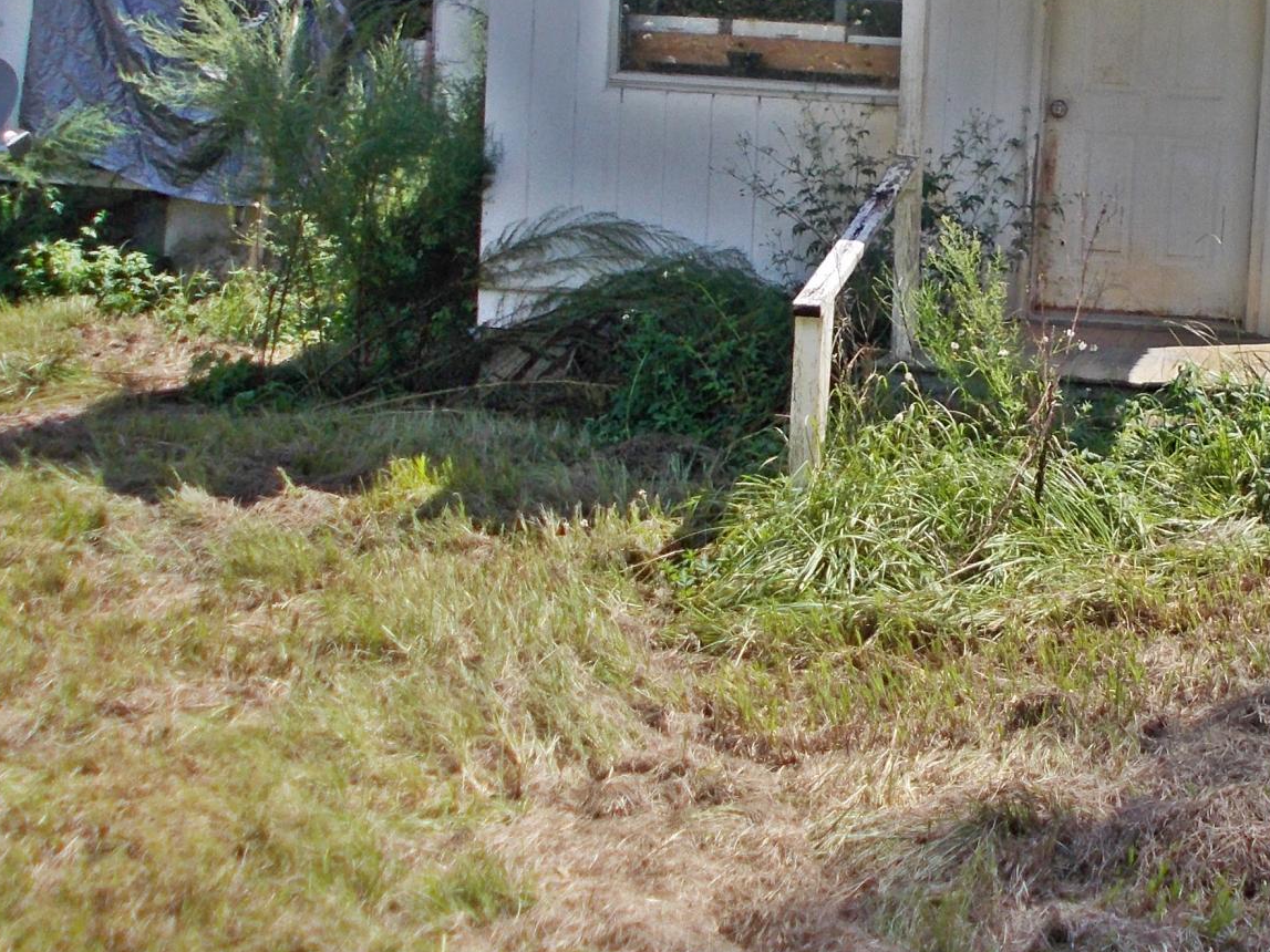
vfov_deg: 21.4
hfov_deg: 28.0
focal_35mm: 68
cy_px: 206
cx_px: 1012
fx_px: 2495
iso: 80
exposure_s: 1/125
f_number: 8
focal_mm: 4.6
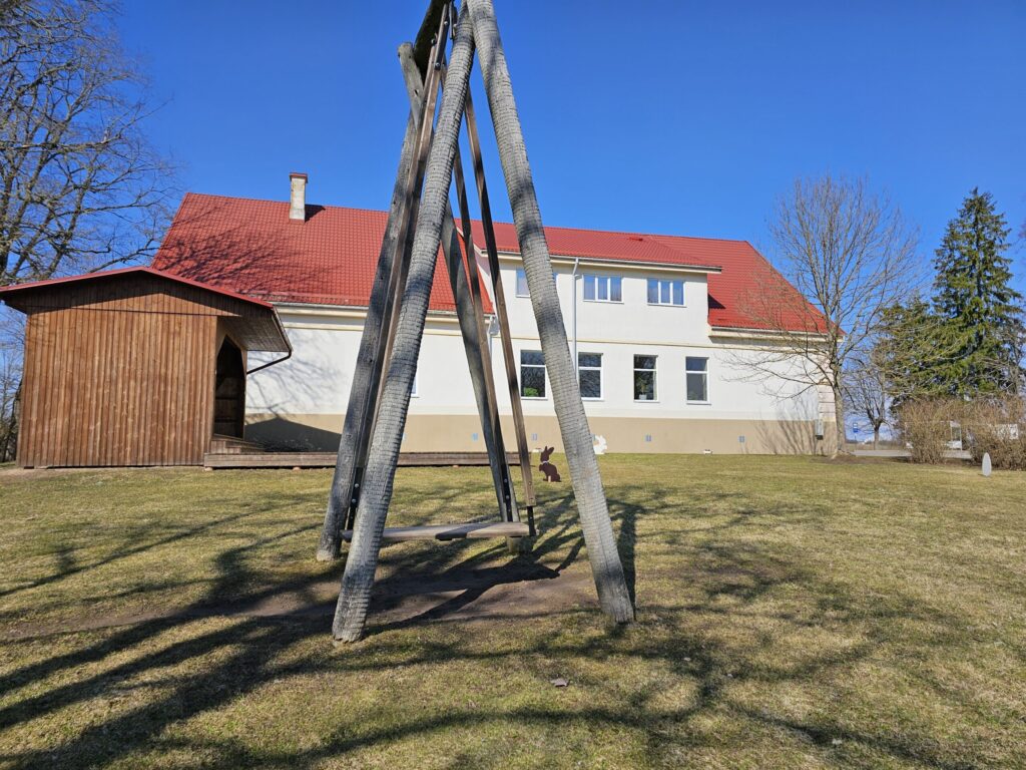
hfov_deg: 73.9
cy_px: 385
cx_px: 513
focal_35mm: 23
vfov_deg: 58.9
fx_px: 682
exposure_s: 1/1222
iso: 10
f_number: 1.7
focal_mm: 6.3
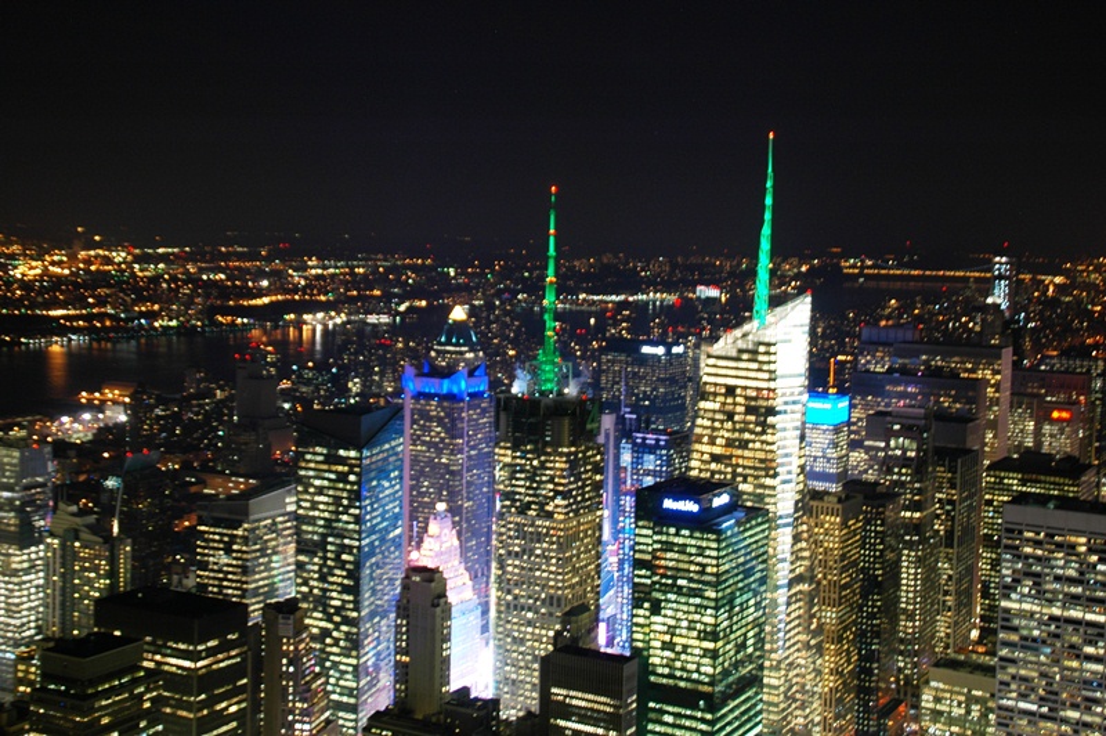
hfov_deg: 41.1
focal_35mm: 48
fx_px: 1473
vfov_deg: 28.0
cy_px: 368
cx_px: 553
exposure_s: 1/1.3
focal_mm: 32
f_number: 4.2
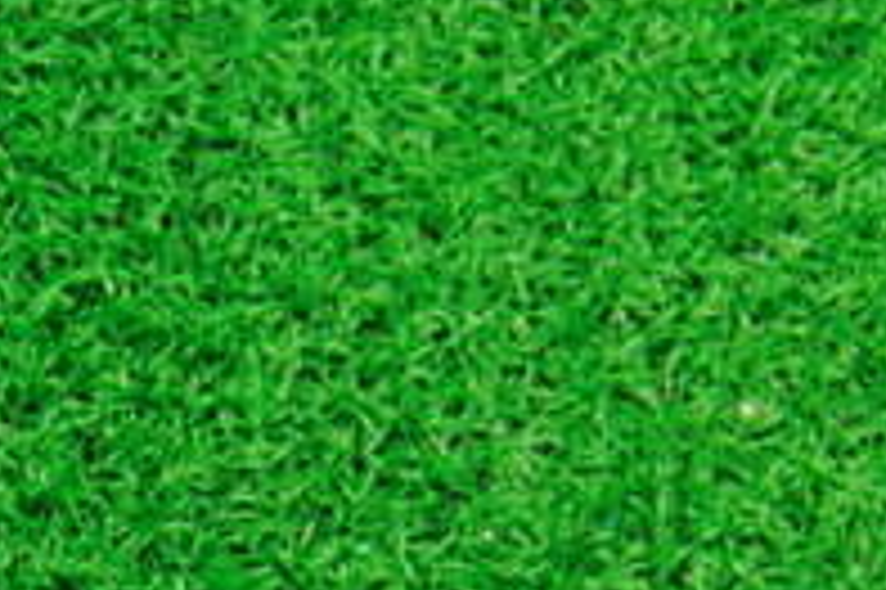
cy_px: 779
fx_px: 3074
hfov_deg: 15.1
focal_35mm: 125
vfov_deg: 10.7
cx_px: -459
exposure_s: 1/30
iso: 400
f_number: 3.6
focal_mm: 6.42
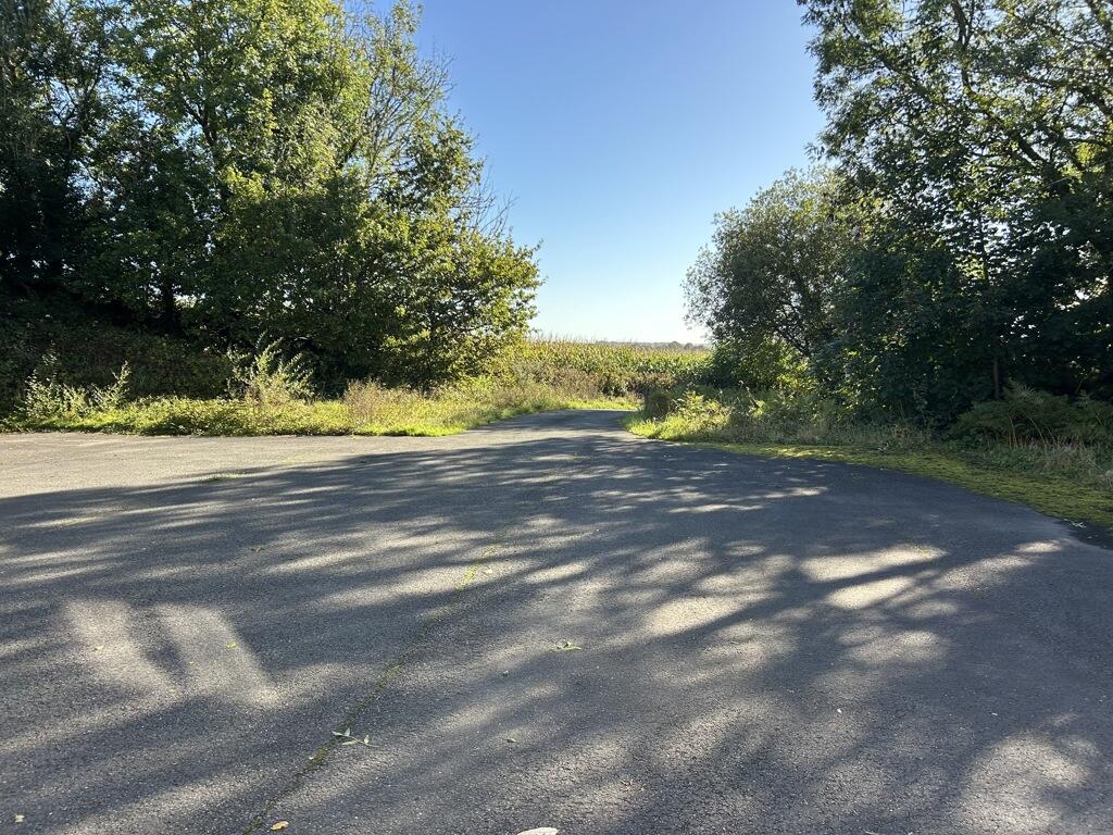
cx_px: 556
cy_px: 418
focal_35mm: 26
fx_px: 836
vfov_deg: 53.1
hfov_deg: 67.3
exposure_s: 1/932
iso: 50
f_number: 1.5
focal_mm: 5.7
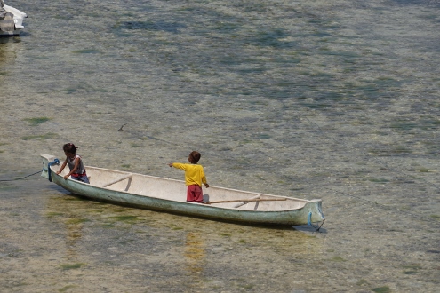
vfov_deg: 6.8
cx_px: 220
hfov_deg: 10.2
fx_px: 2475
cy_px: 146
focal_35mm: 202
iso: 100
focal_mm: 135
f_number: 8
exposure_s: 1/400
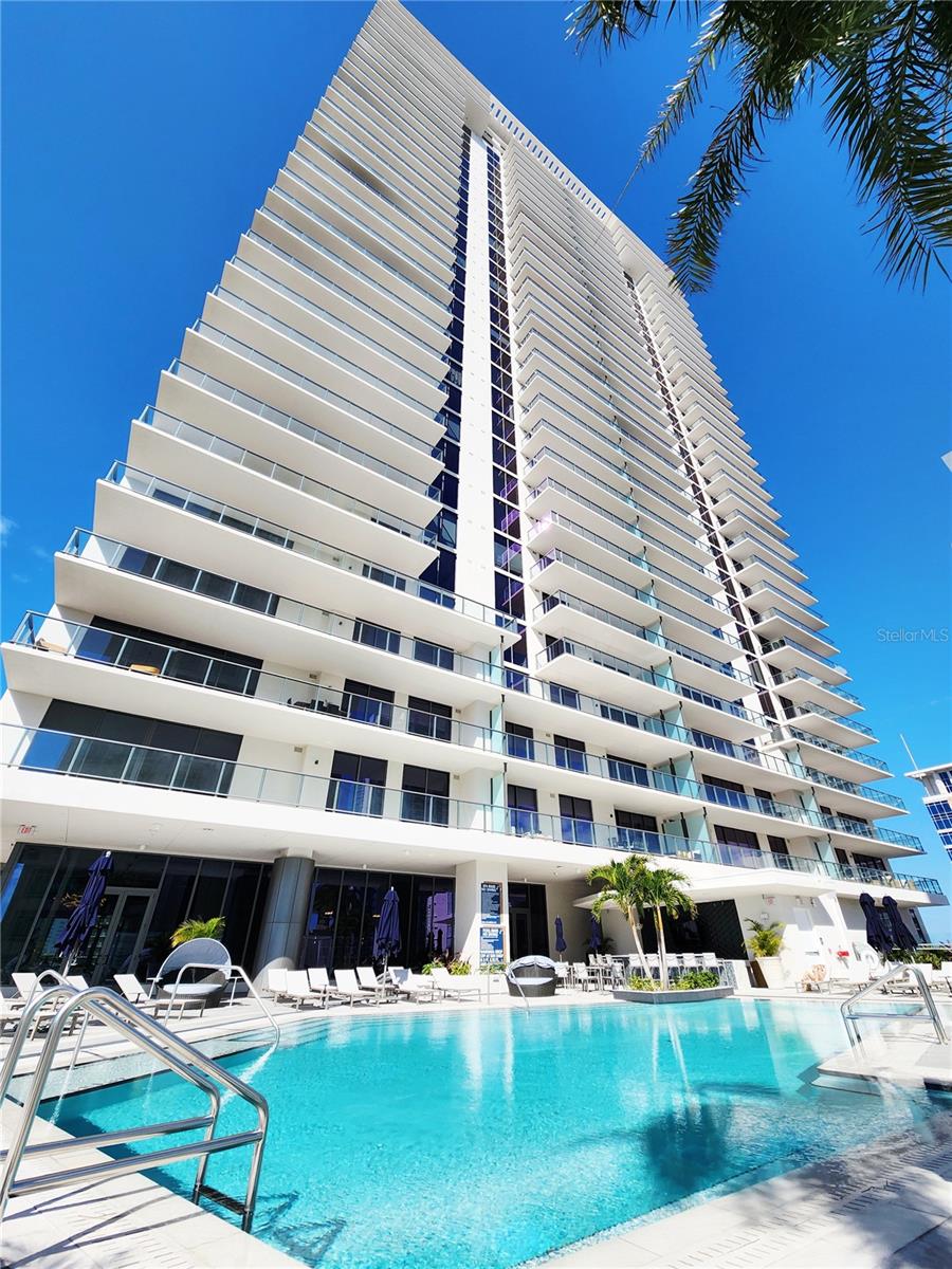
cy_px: 634
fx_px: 477
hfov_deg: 89.9
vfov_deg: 106.2
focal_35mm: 13
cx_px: 476
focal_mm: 2.2
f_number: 2.2
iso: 50
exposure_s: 1/2000
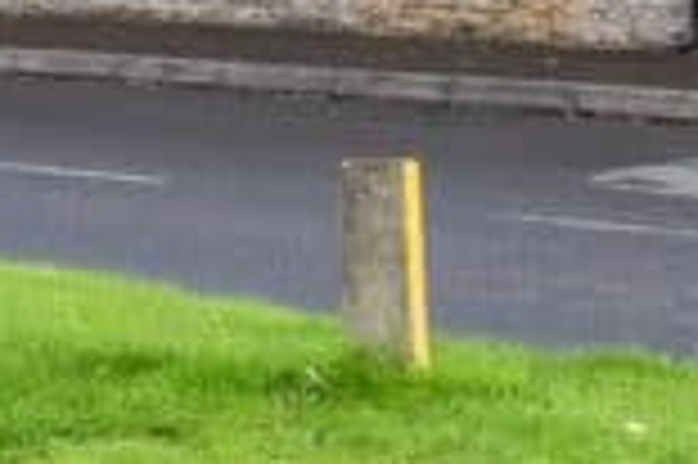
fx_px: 4493
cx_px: 666
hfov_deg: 8.8
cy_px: -619
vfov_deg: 5.7
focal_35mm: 232
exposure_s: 1/200
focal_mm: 30
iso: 400
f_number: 7.1
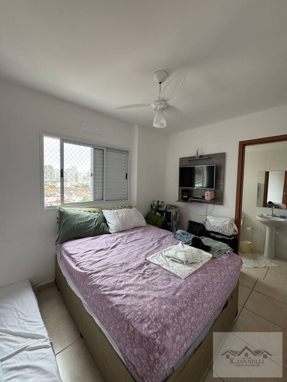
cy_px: 191
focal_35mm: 14
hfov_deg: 85.7
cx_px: 144
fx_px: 155
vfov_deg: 102.1
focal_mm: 2.22
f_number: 2.2
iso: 320
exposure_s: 1/120
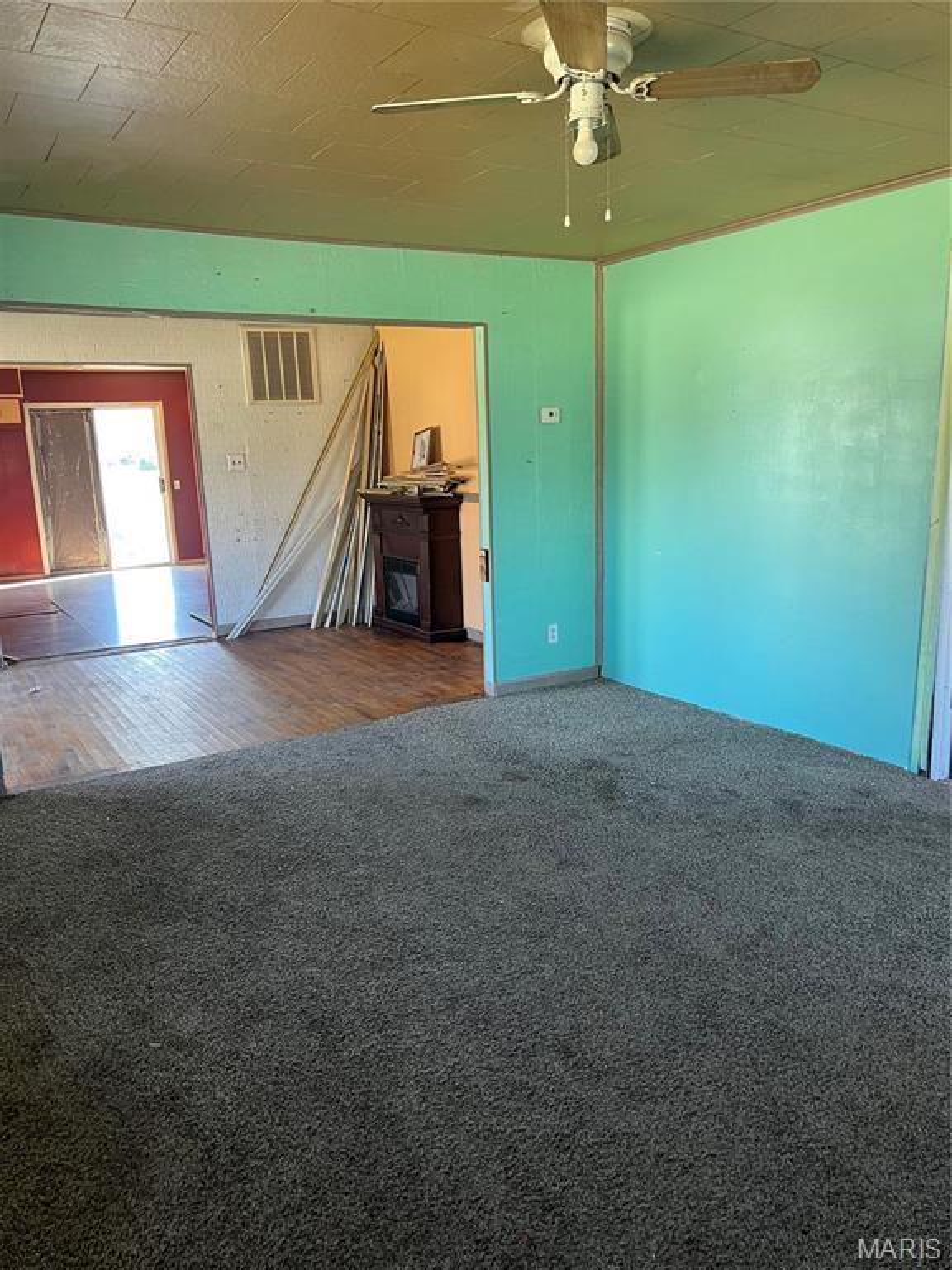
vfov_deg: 67.3
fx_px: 953
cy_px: 635
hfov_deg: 53.1
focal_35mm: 26
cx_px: 476
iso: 125
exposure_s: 1/73
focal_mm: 5.7
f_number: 1.5
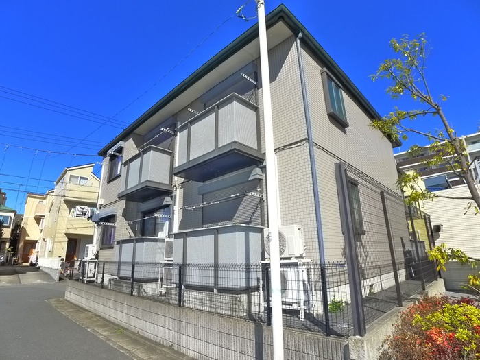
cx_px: 240
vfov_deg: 56.8
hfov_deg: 71.6
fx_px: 333
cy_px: 180
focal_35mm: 24
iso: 400
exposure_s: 1/800
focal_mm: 5.1
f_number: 4
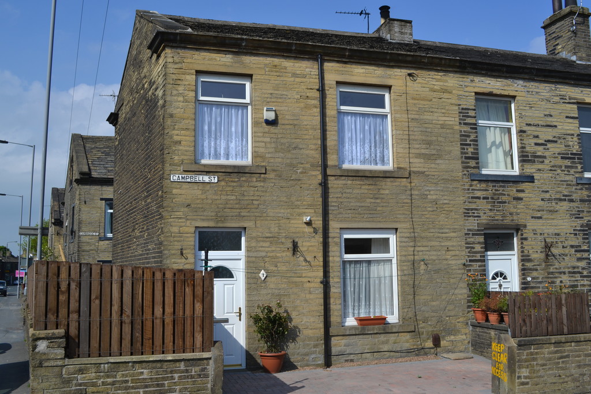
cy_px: 197
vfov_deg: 40.0
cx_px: 296
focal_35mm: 33
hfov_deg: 57.2
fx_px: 542
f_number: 9
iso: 100
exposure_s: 1/320
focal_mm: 22
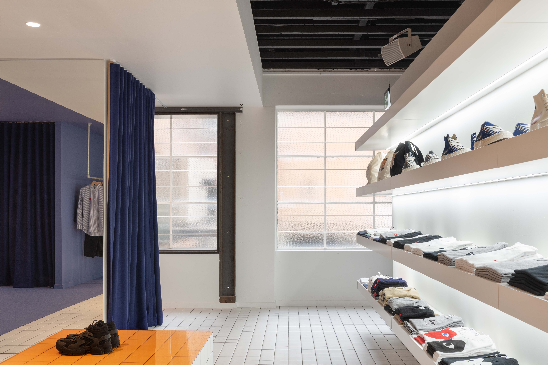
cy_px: 182
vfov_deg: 37.9
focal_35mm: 35
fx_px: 533
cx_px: 274
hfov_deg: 54.4
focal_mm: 35
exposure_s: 1/6
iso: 200
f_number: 13
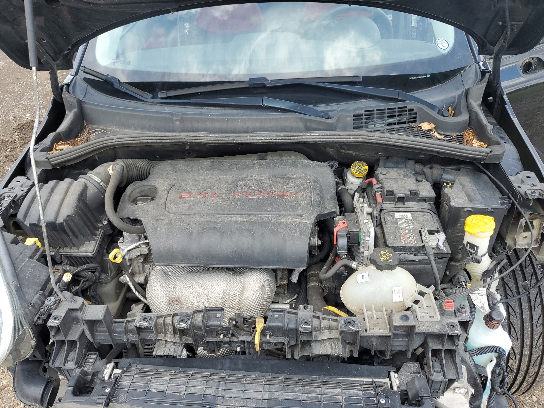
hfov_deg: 67.3
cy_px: 204
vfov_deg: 53.1
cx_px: 272
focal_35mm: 26
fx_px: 409
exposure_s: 1/667
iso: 50
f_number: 1.5
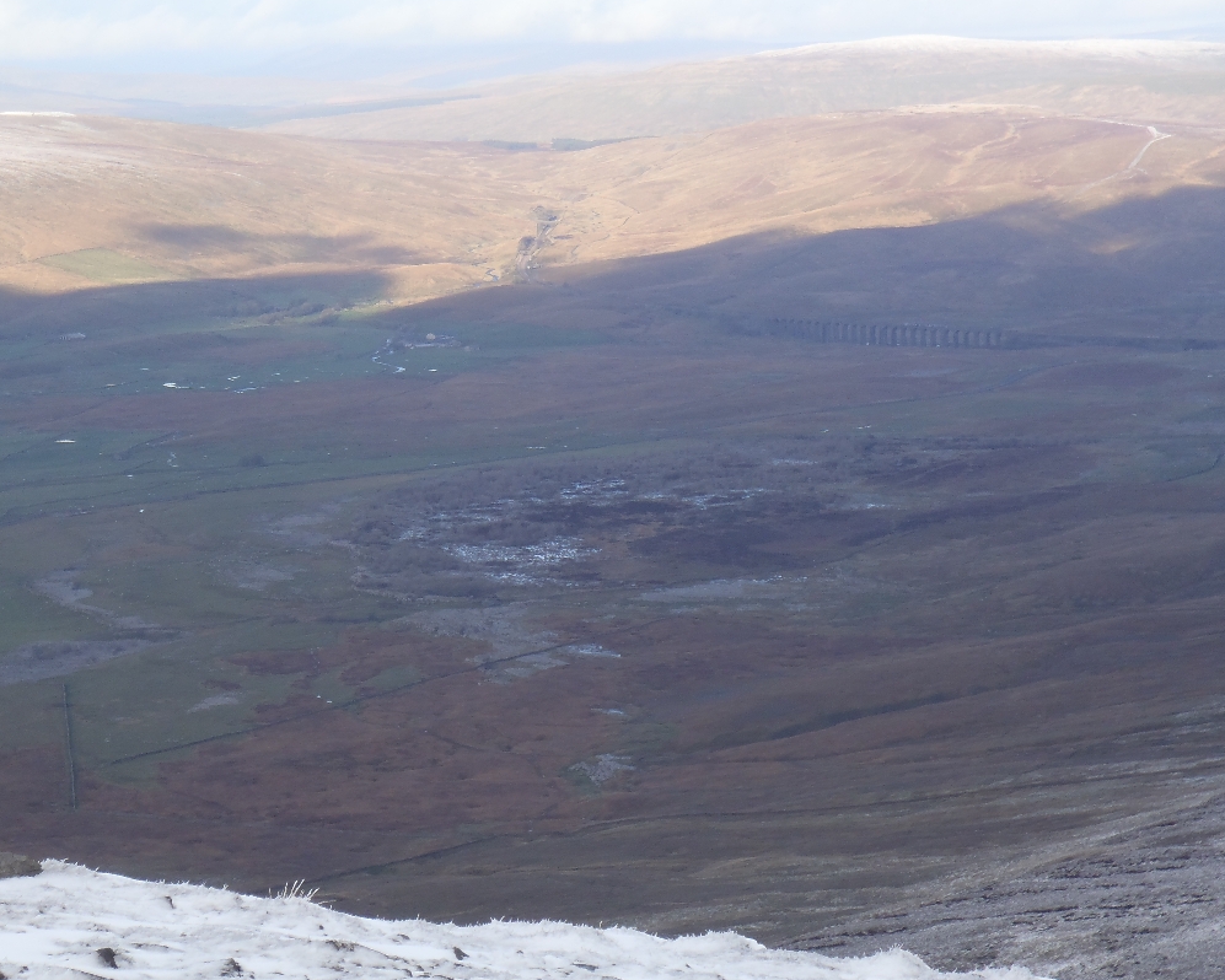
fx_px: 3880
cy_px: 492
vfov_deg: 14.4
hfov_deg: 17.9
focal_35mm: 107
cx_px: 590
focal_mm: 18.2
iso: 100
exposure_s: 1/200
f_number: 5.1
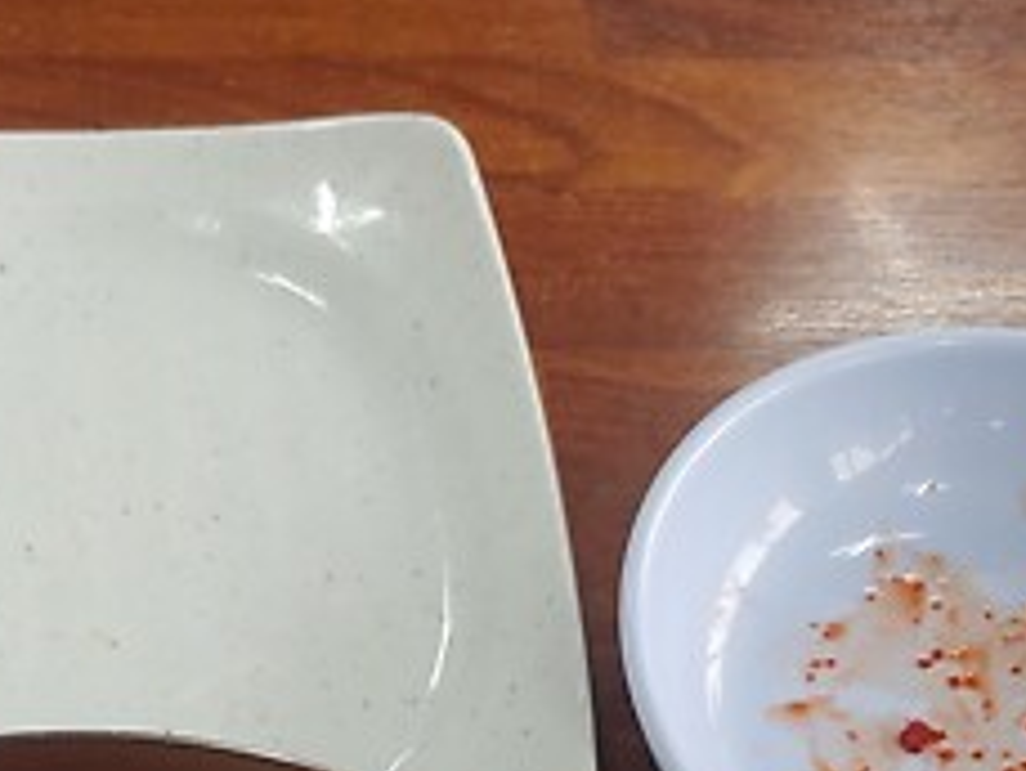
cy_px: 1087
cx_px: 193
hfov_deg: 26.5
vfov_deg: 18.6
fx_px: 2135
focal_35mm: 72
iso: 50
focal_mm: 4.23
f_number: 1.5
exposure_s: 1/120
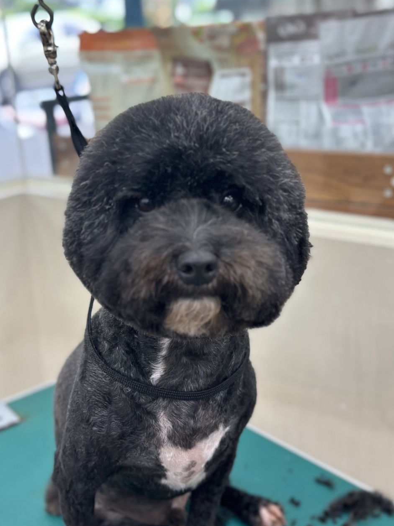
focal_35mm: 49
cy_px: 263
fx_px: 744
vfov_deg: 38.9
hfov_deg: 29.7
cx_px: 194
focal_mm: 6.86
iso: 200
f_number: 1.78
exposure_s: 1/120
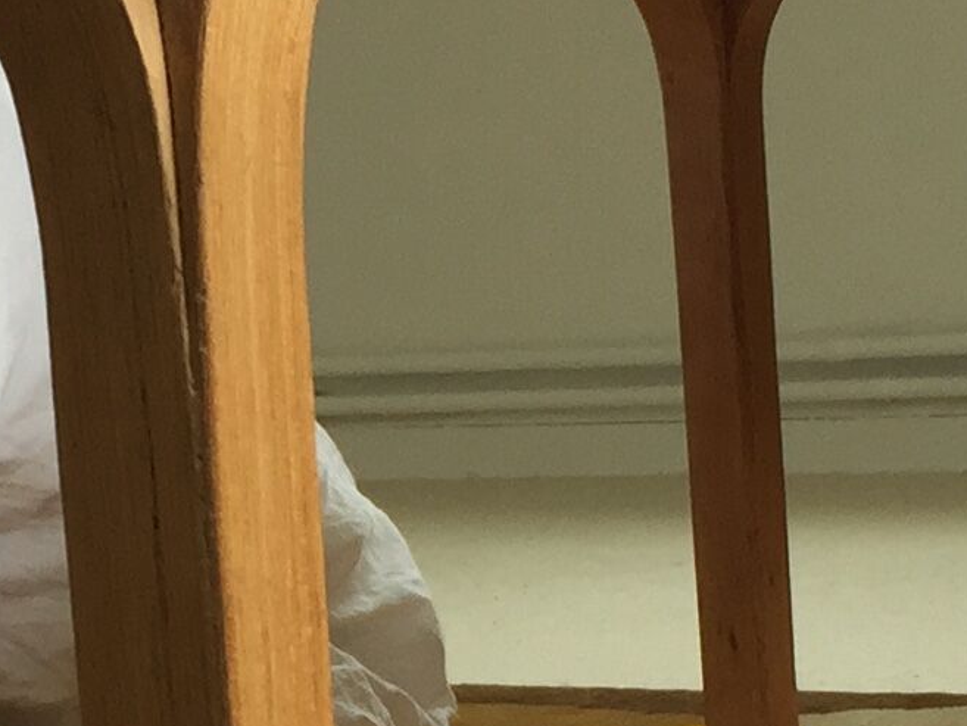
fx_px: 4023
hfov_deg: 13.7
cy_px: 783
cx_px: 246
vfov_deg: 10.2
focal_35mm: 144
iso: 50
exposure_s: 1/100
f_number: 2.2
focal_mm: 4.15
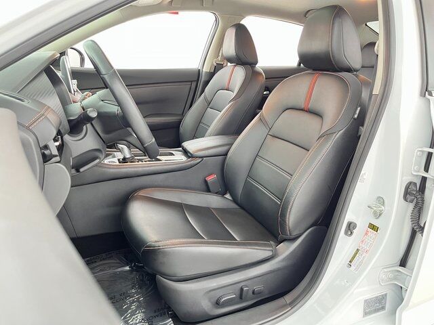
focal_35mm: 26
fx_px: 326
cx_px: 217
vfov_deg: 53.1
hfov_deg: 67.3
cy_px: 162
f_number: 1.6
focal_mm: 5.1
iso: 640
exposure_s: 1/30
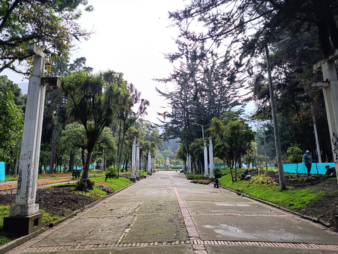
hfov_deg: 73.8
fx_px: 225
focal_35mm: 23
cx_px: 169
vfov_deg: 59.0
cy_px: 127
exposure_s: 1/138
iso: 50
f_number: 1.6
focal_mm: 6.14
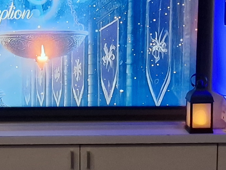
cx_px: 9
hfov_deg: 14.4
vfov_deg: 11.0
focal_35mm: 135
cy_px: 81
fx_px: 882
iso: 640
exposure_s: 1/100
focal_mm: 5.54
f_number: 1.8
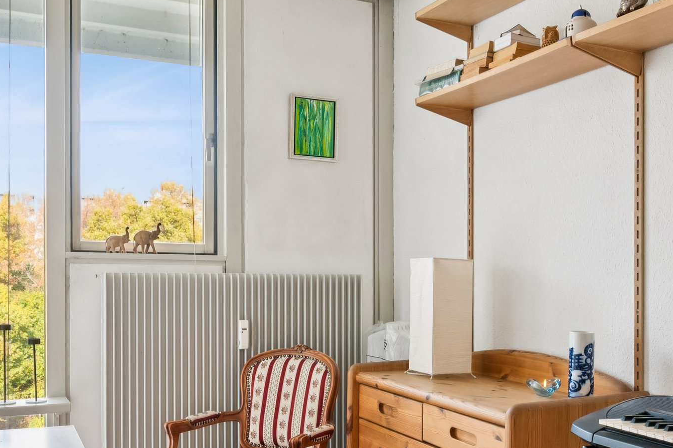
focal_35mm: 41
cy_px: 299
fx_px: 768
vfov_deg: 32.3
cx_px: 338
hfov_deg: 47.3
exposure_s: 1/20
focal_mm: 18.5
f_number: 9
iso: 640
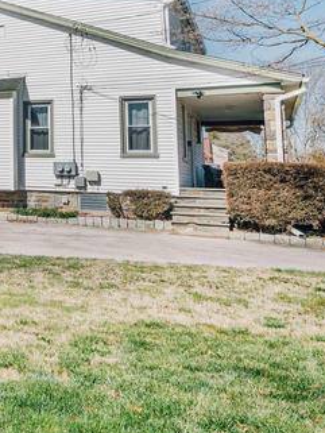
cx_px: -152
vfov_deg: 39.7
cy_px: 90
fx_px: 575
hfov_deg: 24.8
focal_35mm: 46
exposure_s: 1/30
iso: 200
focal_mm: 15
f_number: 14
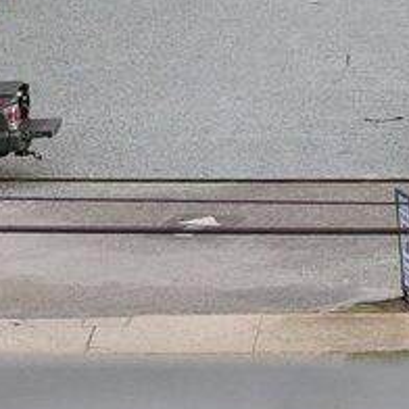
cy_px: -581
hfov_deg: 5.6
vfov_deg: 5.5
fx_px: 4144
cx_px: 518
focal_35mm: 310
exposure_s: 1/3200
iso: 320
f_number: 4
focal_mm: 35
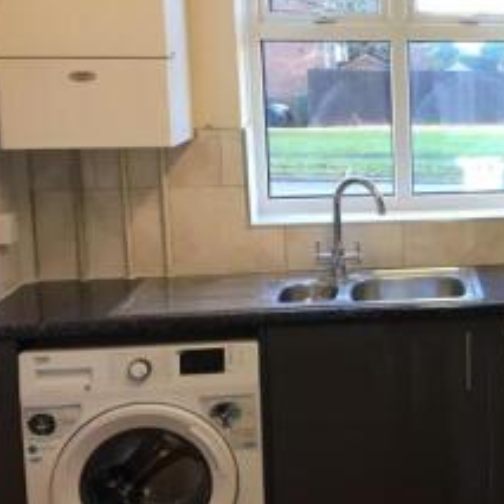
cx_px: 657
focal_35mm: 70
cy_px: 209
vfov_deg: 24.6
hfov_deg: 22.1
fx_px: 1153
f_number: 2.2
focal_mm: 4.15
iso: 40
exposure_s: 1/33
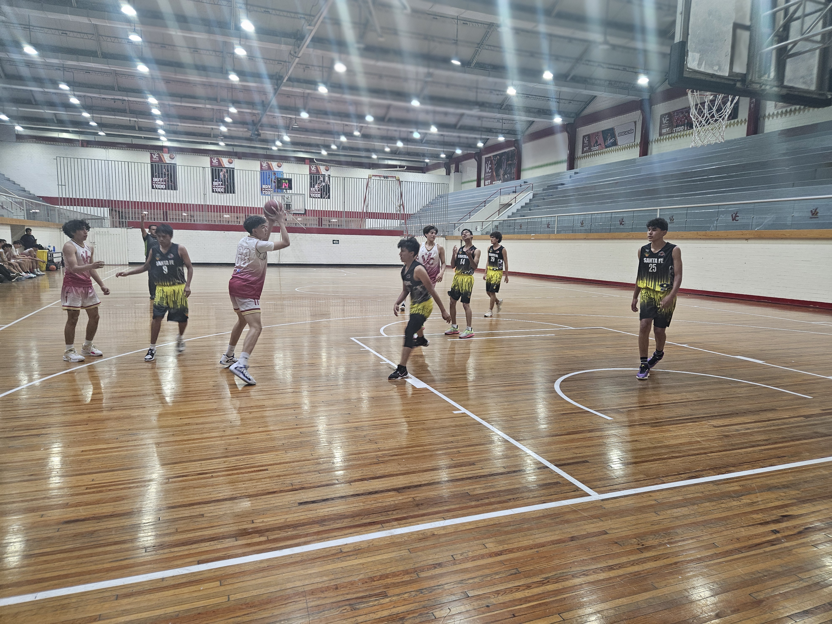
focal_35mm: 23
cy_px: 312
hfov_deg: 73.9
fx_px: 553
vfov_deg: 58.9
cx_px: 416
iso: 125
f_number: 1.8
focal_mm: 5.4
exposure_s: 1/51
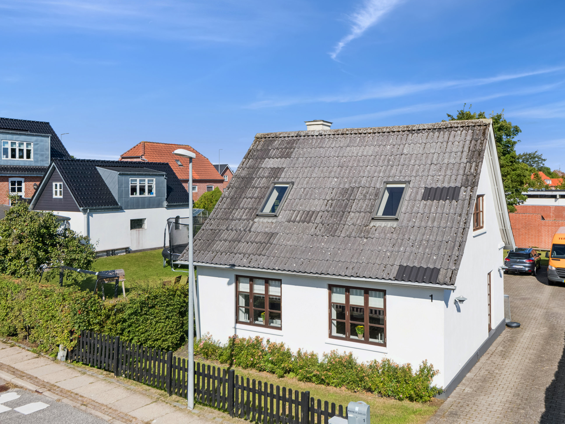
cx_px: 319
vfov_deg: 48.2
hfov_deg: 61.4
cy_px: 214
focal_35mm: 29
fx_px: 473
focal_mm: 26
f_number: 11
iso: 800
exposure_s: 1/1000
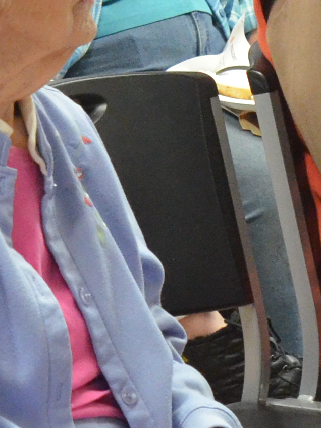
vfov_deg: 6.7
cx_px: -284
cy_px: -137
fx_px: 3620
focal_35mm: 293
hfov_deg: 5.0
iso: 3200
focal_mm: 35
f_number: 5
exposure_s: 1/100
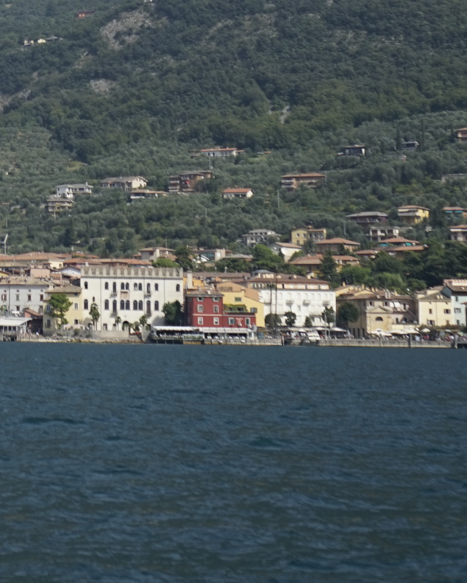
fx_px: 1952
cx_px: -171
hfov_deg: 13.1
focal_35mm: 113
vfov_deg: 16.6
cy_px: -24
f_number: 5
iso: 100
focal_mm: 33
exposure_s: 1/1000
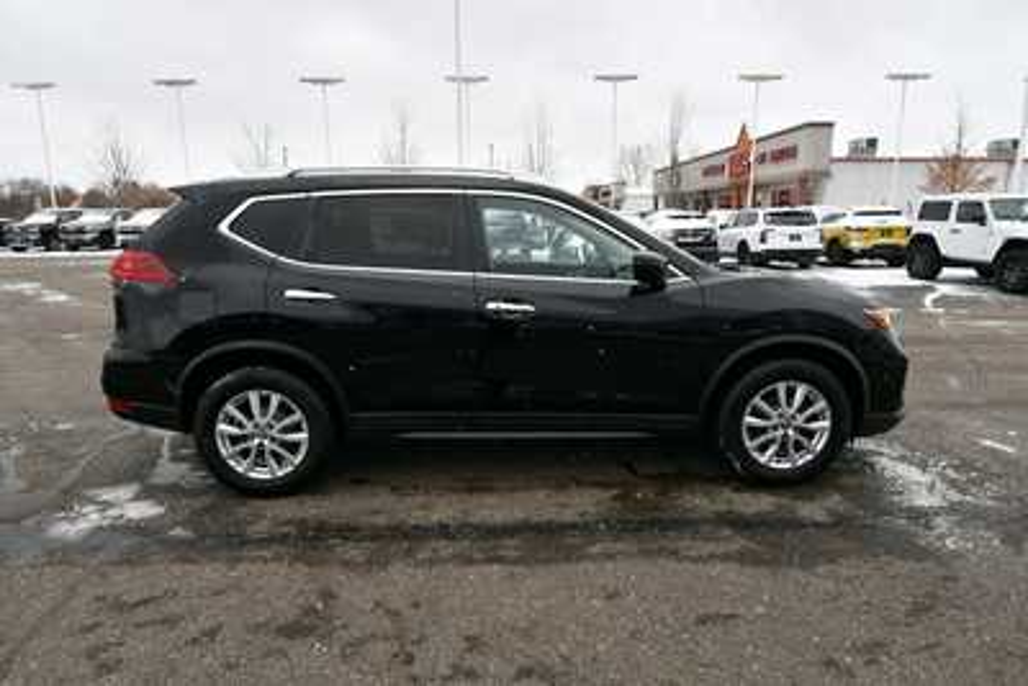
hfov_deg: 81.2
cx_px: 514
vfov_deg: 59.5
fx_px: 600
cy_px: 343
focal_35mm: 21
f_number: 8
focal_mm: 14
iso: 160
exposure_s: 1/250
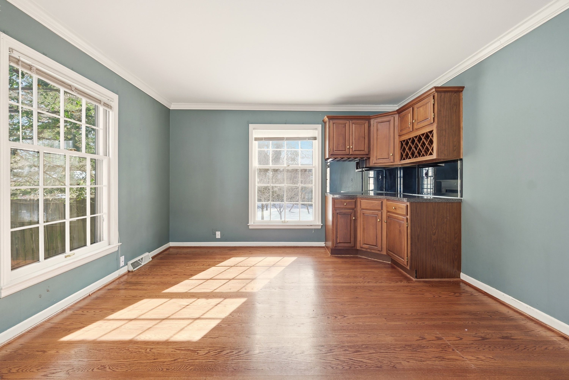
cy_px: 190
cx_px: 284
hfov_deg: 100.4
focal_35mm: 15
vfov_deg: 77.3
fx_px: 237
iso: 400
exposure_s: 1/300
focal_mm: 10
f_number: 9
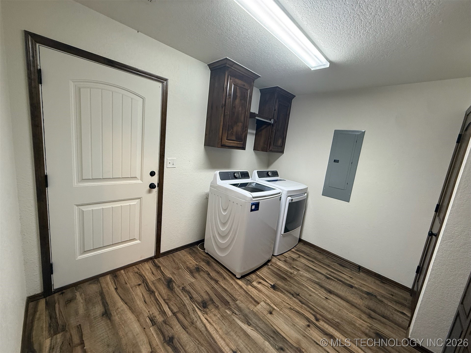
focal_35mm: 14
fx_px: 190
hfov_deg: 102.1
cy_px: 176
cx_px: 236
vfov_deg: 85.7
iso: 250
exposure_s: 1/60
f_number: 2.2
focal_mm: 2.22
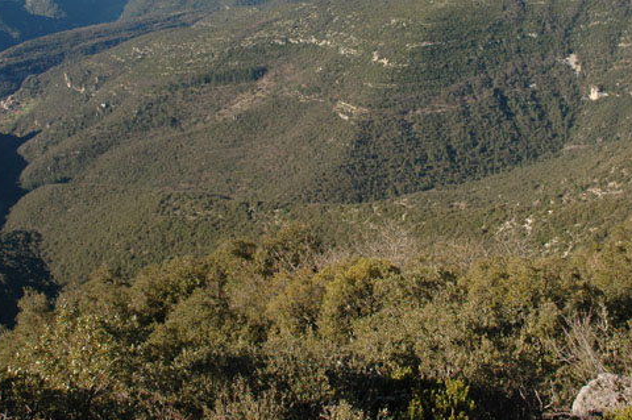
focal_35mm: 45
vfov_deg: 29.4
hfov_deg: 43.6
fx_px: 789
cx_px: 299
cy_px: 108
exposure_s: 1/125
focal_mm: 18
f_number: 10
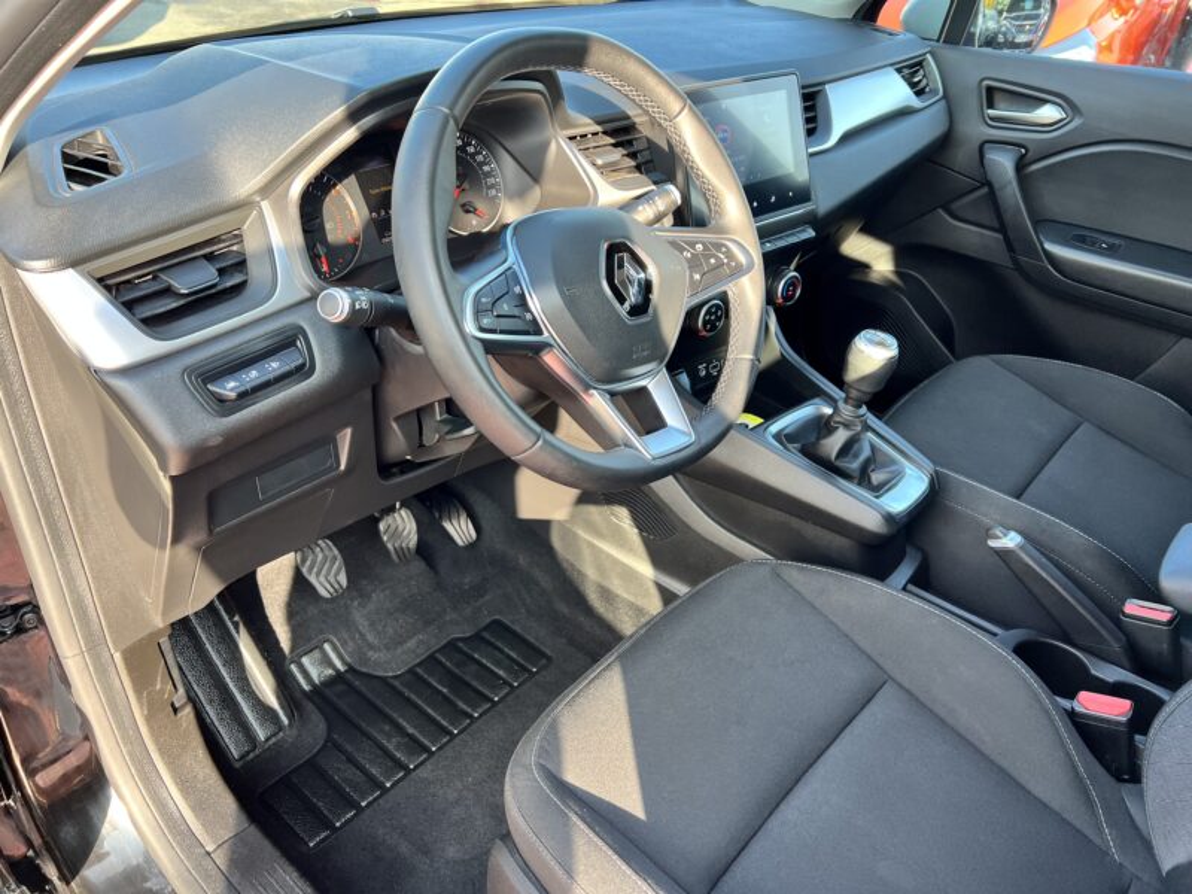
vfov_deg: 53.1
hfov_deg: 67.3
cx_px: 596
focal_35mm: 26
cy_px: 447
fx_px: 895
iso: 64
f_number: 1.5
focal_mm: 5.7
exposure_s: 1/121
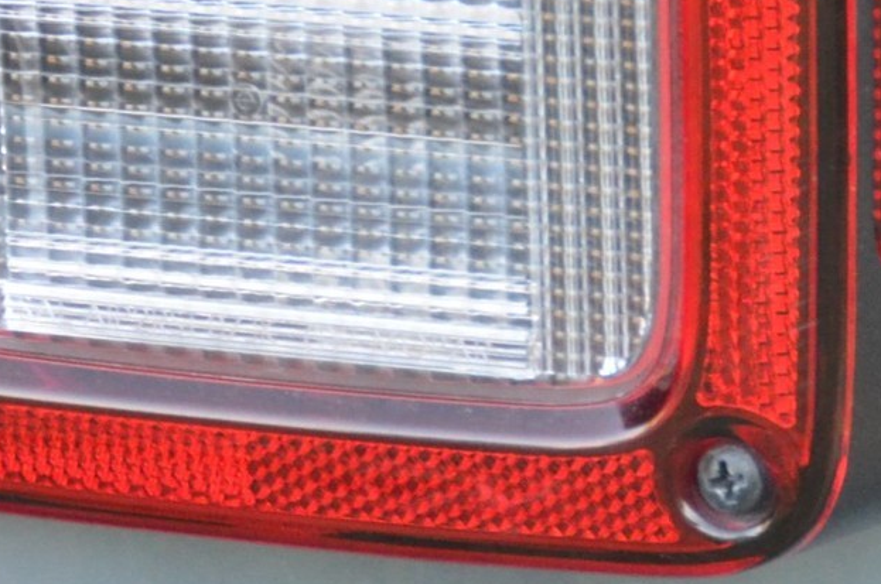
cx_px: 259
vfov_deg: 2.2
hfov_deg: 3.3
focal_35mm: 632
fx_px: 15439
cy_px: -321
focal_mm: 105
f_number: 5.3
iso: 1600
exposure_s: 1/160
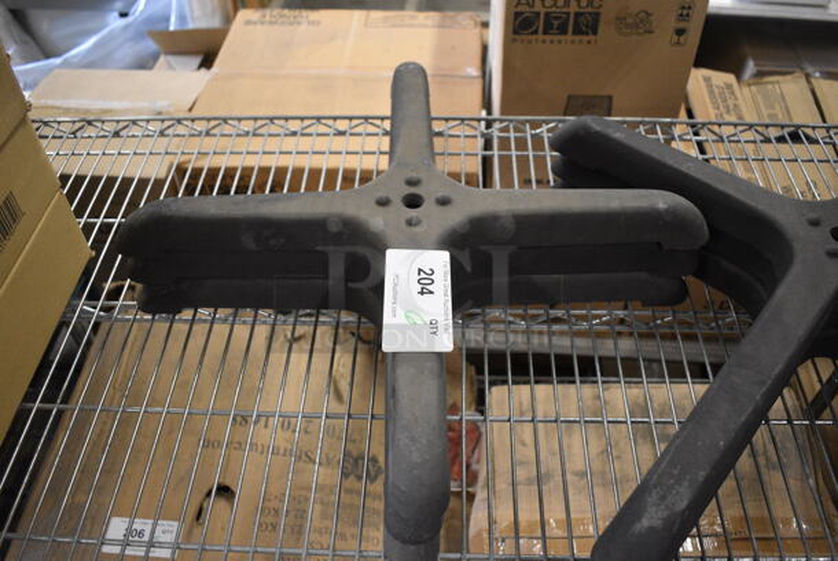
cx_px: 419
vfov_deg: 43.7
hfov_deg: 61.9
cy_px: 280
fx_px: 699
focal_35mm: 30
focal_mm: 20
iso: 2800
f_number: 3.8
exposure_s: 1/125
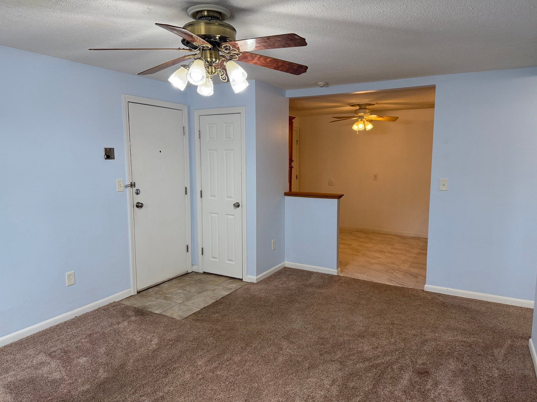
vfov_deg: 56.8
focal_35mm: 24
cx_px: 268
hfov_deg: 71.6
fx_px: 372
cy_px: 201
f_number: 1.78
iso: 160
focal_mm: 6.76
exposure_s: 1/225
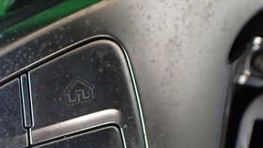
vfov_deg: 17.3
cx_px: 50
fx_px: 474
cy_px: 152
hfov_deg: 30.2
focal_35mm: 68
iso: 500
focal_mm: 5.4
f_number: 2.3
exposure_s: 1/125
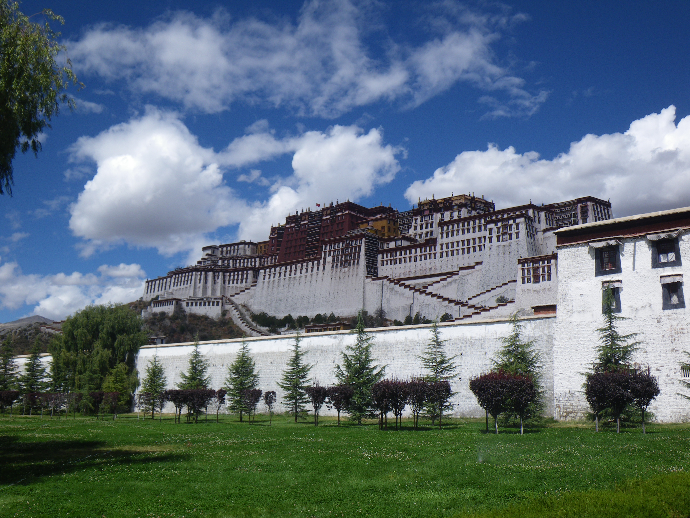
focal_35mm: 34
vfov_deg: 41.8
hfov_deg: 54.0
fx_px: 678
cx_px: 345
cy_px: 259
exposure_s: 1/500
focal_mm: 6.1
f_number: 4.6
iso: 50
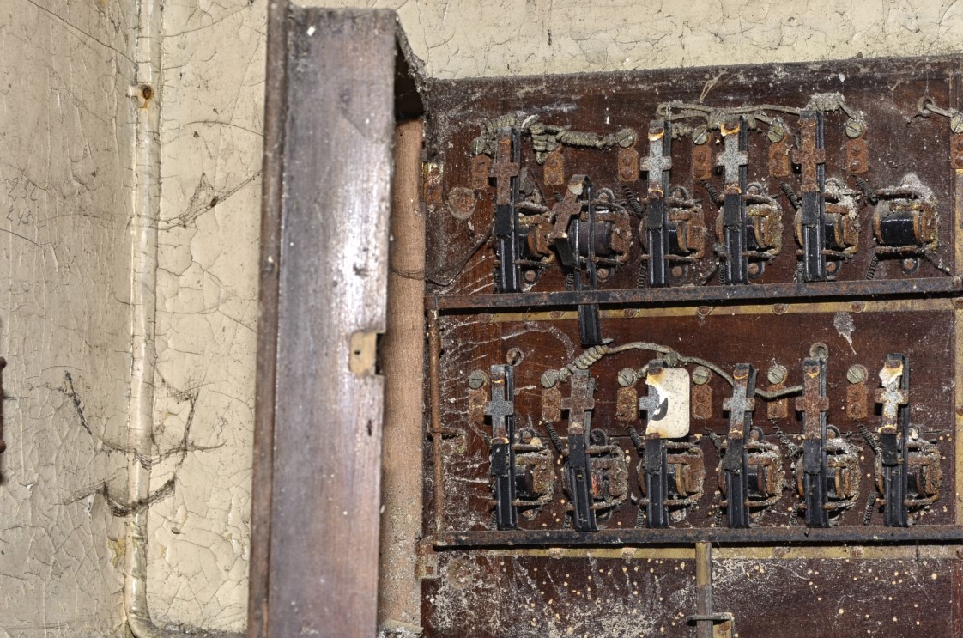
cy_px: 402
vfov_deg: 12.5
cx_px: 667
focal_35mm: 109
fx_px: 2910
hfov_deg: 18.7
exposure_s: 1/60
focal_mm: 50
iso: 200
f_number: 8
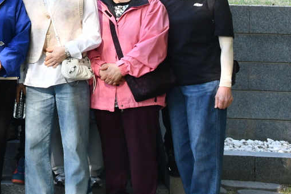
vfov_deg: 13.7
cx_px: -13
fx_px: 792
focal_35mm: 98
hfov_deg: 20.1
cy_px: -16
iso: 800
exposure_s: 1/125
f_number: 8
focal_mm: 24
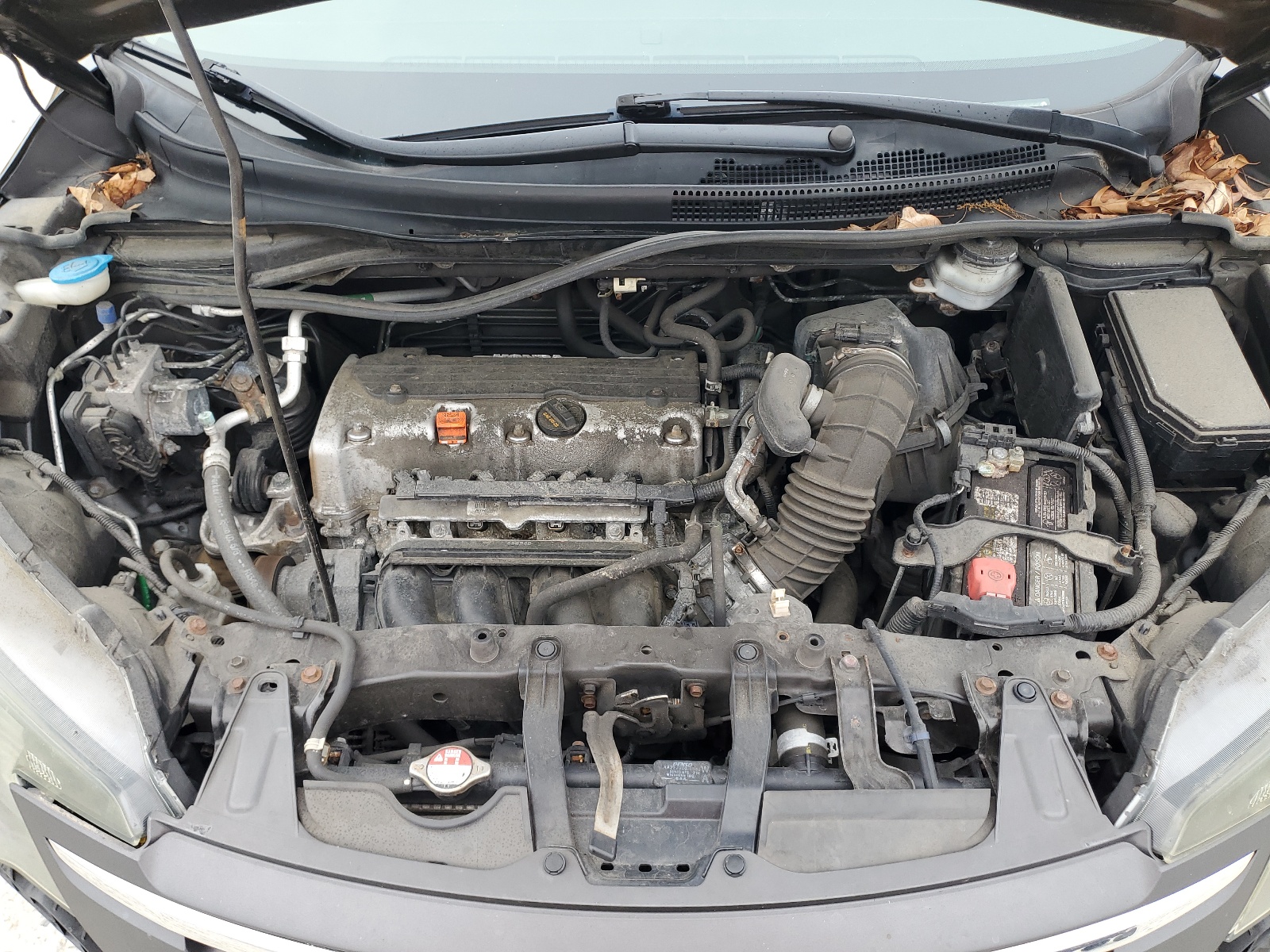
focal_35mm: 26
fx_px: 954
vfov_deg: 53.1
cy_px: 476
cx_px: 635
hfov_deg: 67.3
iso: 50
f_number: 1.5
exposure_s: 1/278
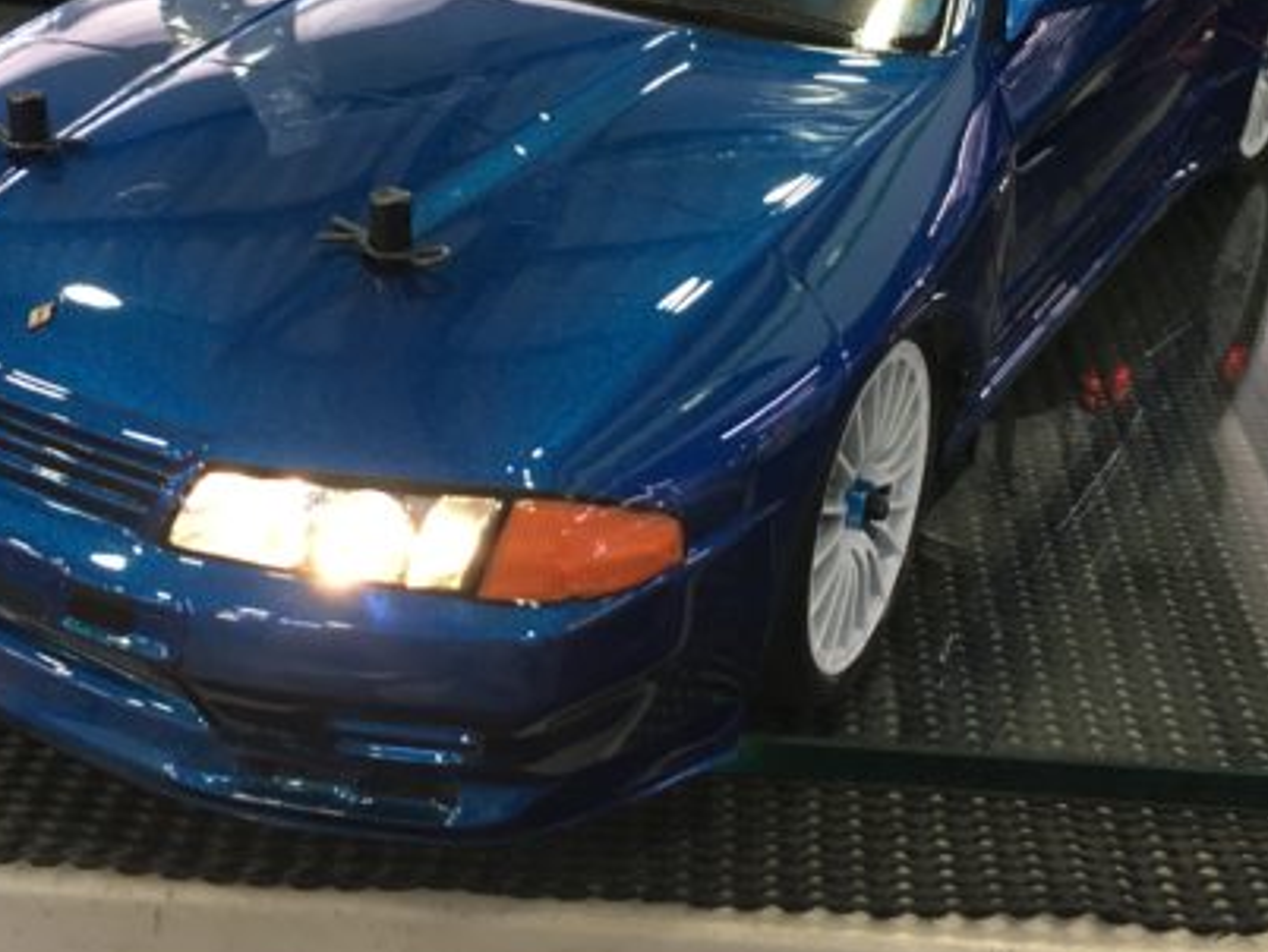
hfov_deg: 38.9
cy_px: 189
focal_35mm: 49
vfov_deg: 29.0
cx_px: 574
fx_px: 1796
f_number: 2.2
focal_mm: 4.15
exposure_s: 1/30
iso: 100
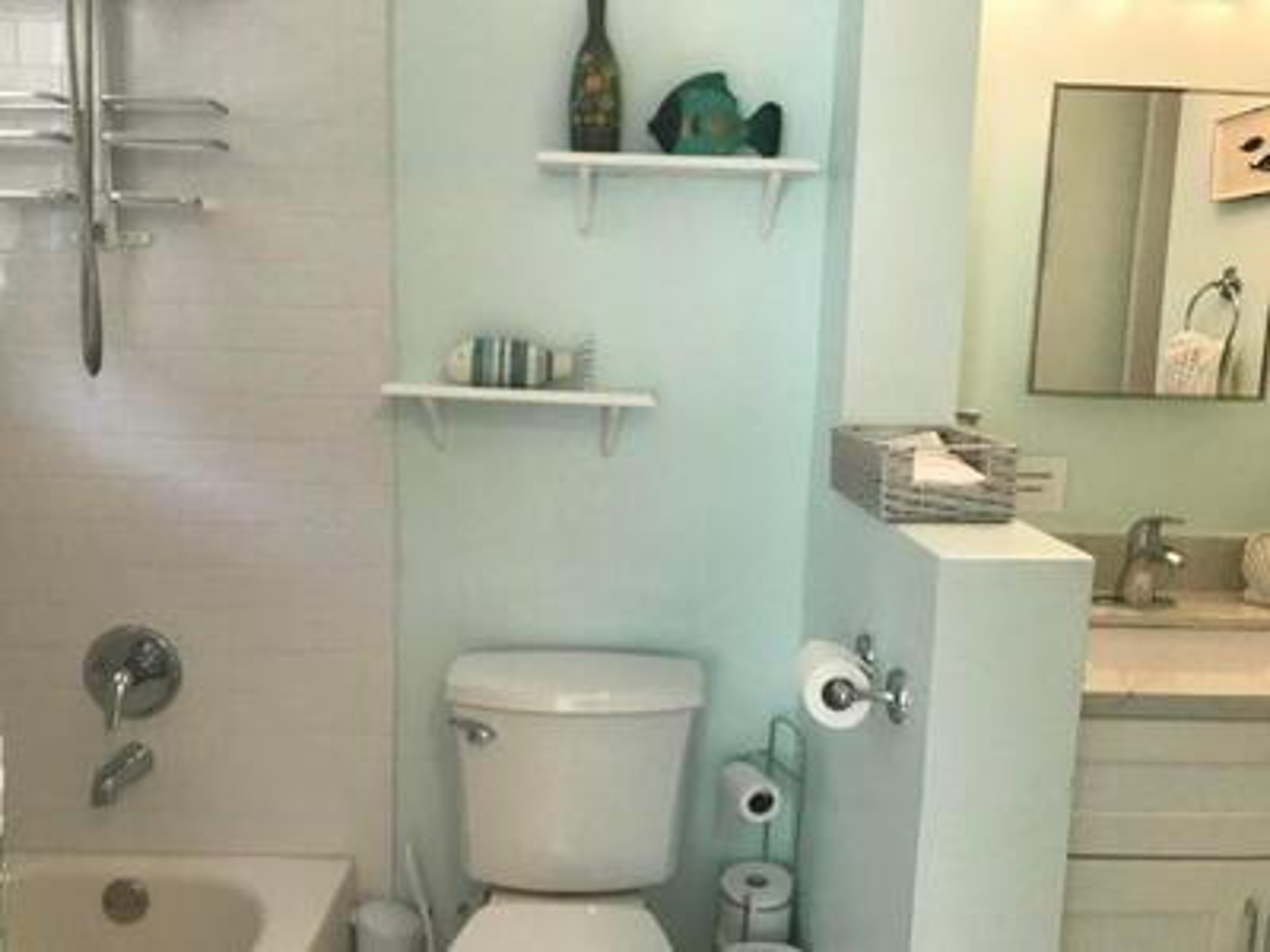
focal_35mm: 28
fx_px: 1027
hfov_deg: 63.4
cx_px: 635
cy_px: 476
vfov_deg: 49.7
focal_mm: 3.99
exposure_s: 1/30
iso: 32
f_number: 1.8
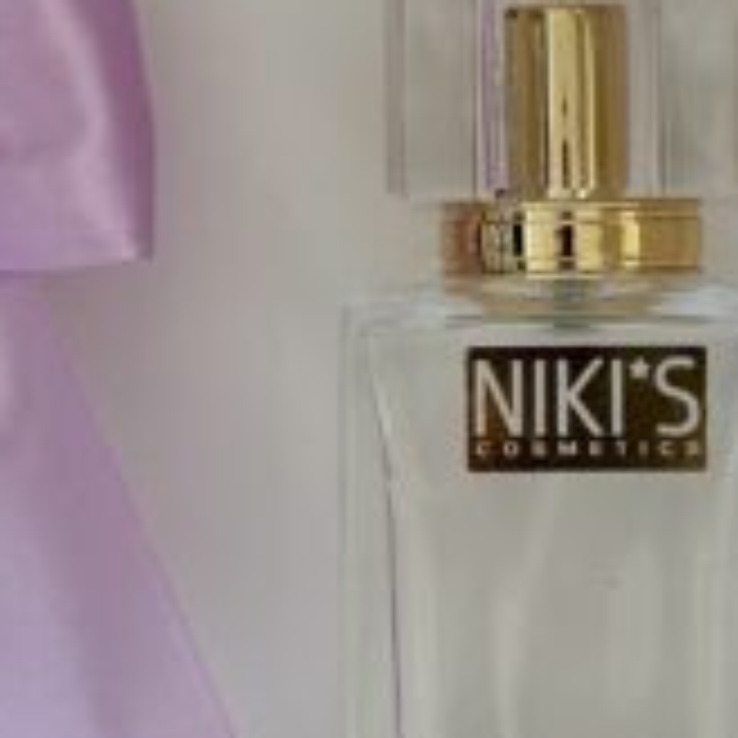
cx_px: 608
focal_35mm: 207
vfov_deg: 8.4
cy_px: 86
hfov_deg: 8.4
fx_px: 4993
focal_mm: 6.86
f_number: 1.78
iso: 50
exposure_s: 1/169
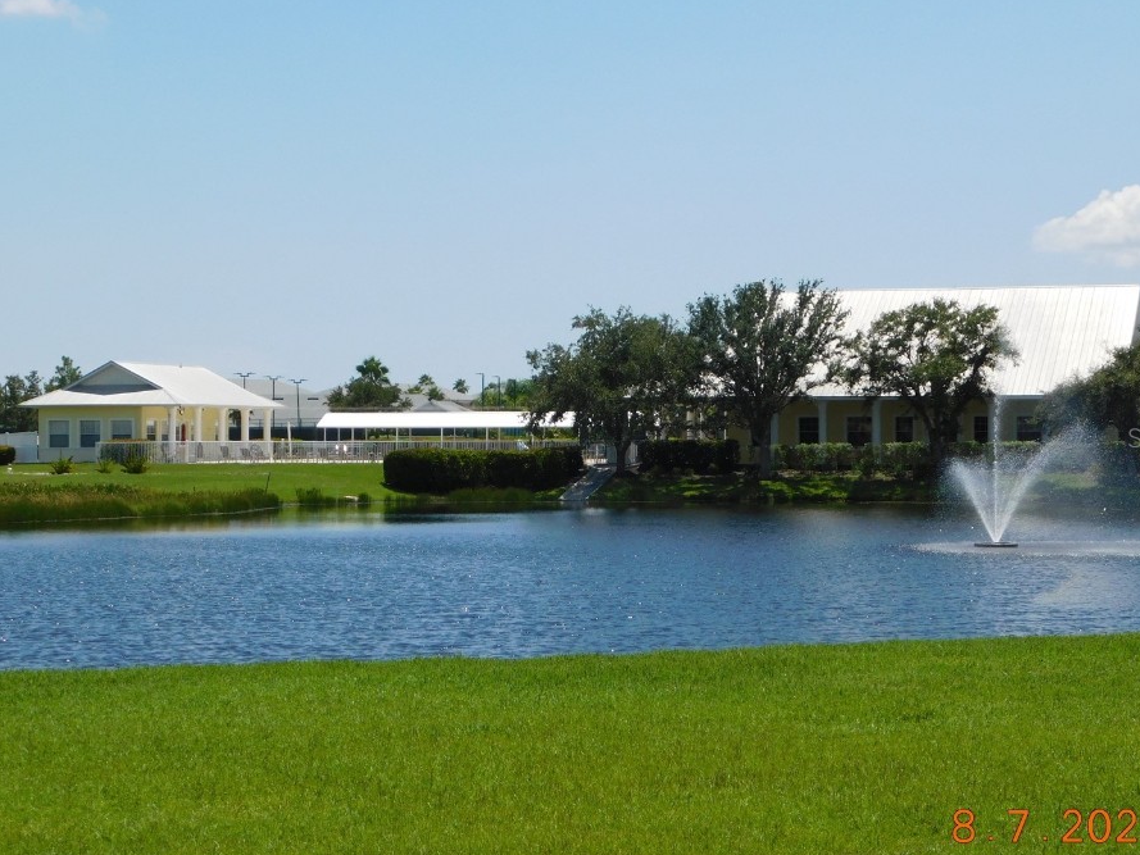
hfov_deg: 25.7
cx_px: 592
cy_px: 437
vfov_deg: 19.4
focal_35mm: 76
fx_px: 2503
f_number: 4.2
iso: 125
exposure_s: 1/1250
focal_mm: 11.7
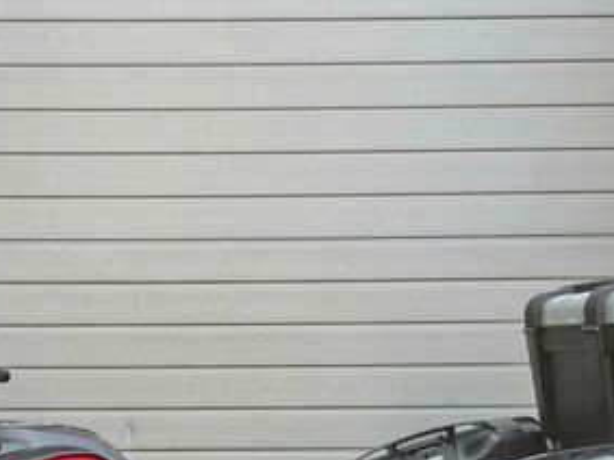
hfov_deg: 35.9
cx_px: 148
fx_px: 922
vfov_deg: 26.0
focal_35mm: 52
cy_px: 501
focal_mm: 5.54
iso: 50
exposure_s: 1/169
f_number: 1.8
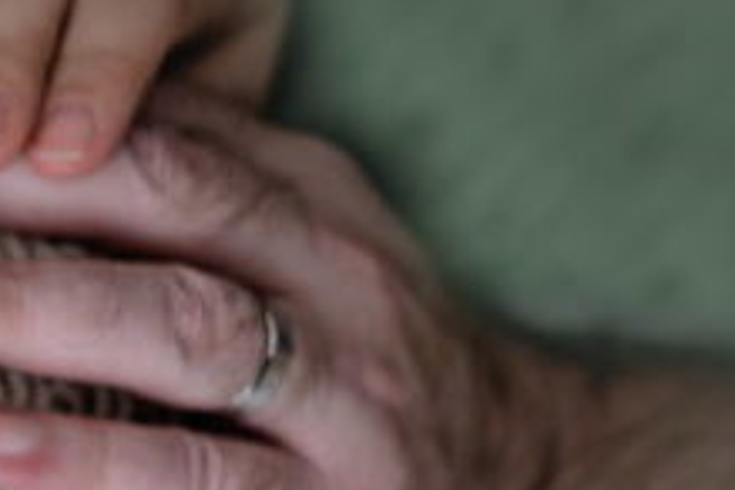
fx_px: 1715
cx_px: -443
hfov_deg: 20.0
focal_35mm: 84
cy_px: 472
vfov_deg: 16.0
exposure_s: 1/200
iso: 200
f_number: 1.8
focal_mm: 24
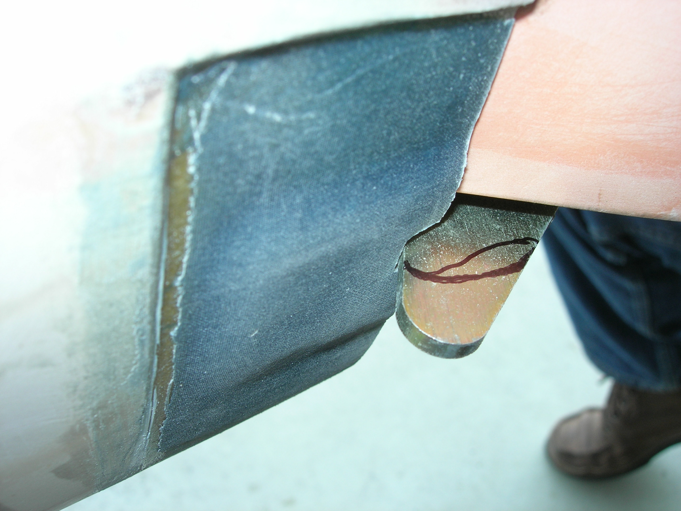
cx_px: 340
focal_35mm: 38
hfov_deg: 49.0
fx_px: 748
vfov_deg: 37.7
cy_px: 256
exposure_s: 1/87
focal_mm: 7.8
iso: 64
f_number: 4.8
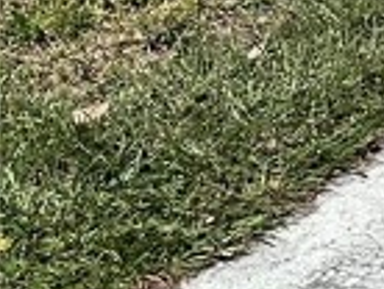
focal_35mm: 178
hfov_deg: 8.0
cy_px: -467
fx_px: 1978
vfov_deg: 7.6
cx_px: 1422
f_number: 1.78
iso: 80
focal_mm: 6.86
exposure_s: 1/8929
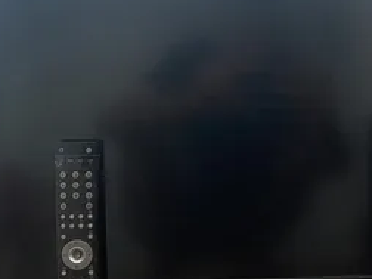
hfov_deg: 28.8
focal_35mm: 66
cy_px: 158
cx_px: 294
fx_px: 709
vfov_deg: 22.2
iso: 500
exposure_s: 1/60
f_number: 1.8
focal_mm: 4.25
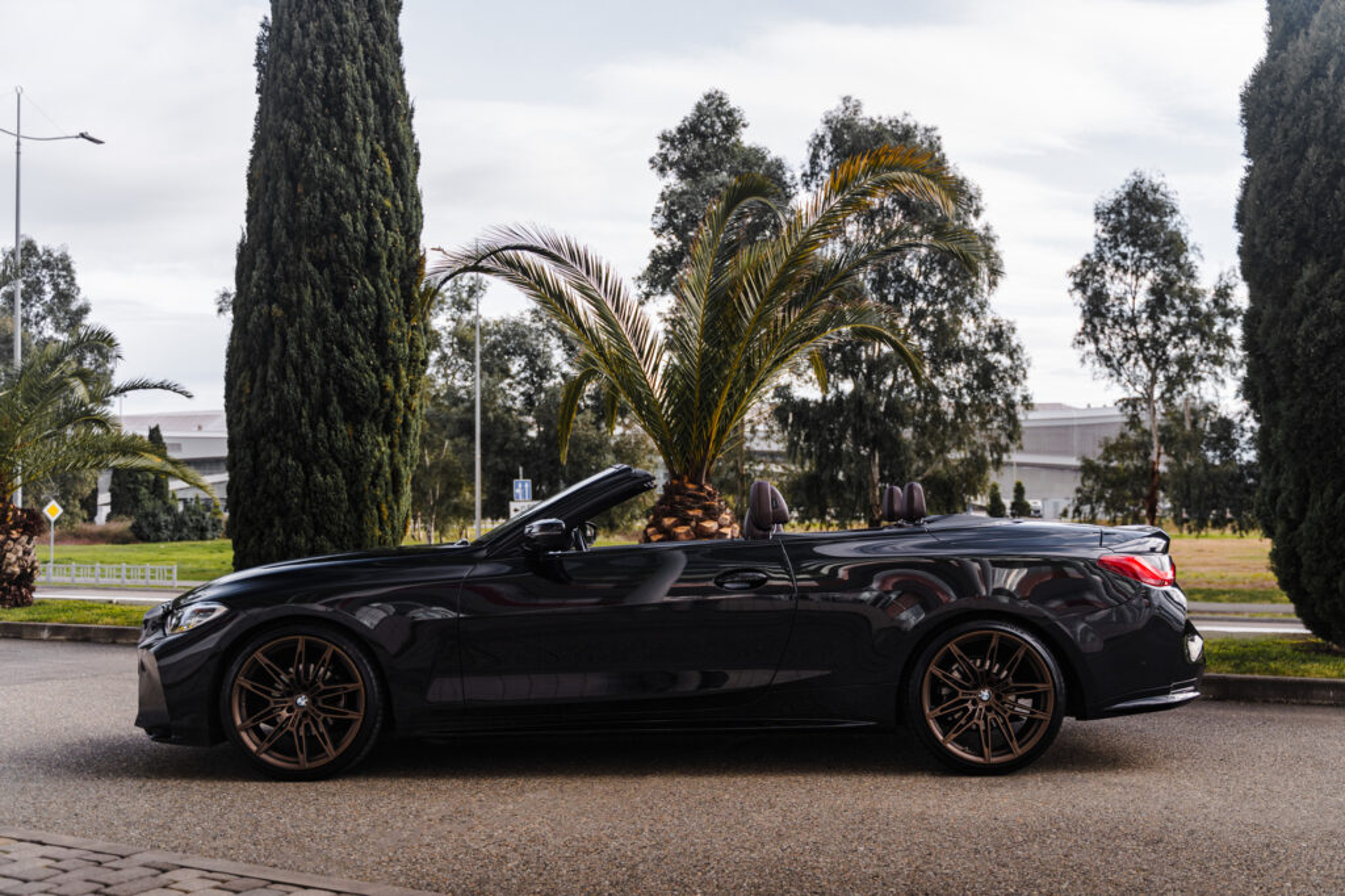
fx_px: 1382
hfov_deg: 51.9
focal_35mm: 37
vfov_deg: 35.9
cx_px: 672
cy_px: 448
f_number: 2.8
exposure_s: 1/320
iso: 100
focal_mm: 37
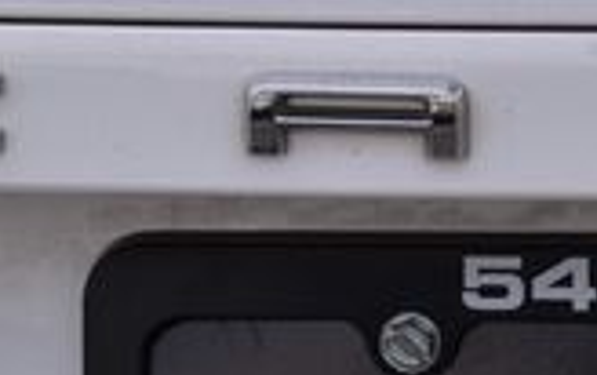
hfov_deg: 7.0
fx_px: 4855
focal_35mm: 298
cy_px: -44
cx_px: 812
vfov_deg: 4.4
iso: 400
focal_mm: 50
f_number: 9
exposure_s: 1/125
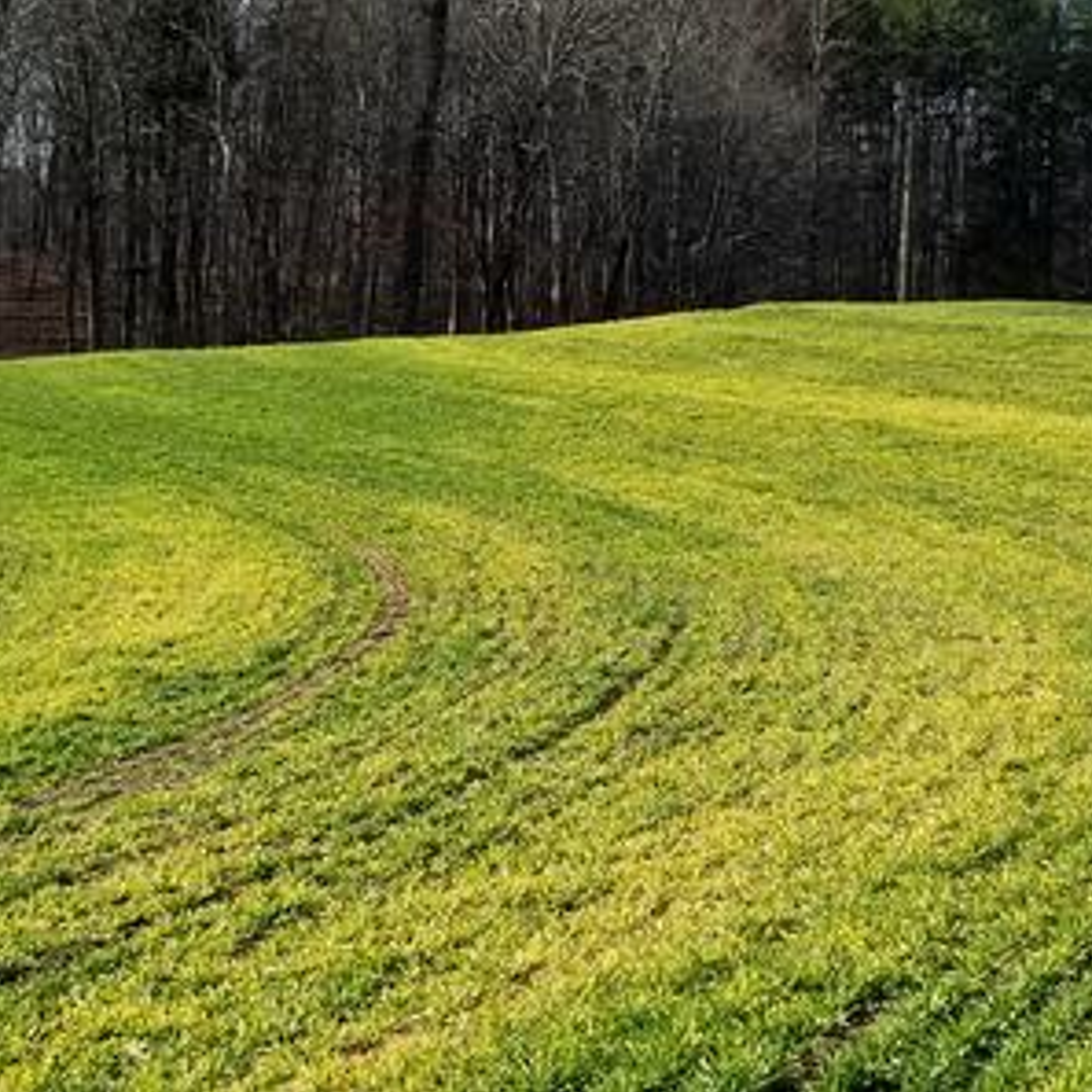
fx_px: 1106
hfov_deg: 52.1
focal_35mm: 31
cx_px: 673
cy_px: 544
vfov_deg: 52.5
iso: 50
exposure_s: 1/2037
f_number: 1.7
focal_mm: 4.25
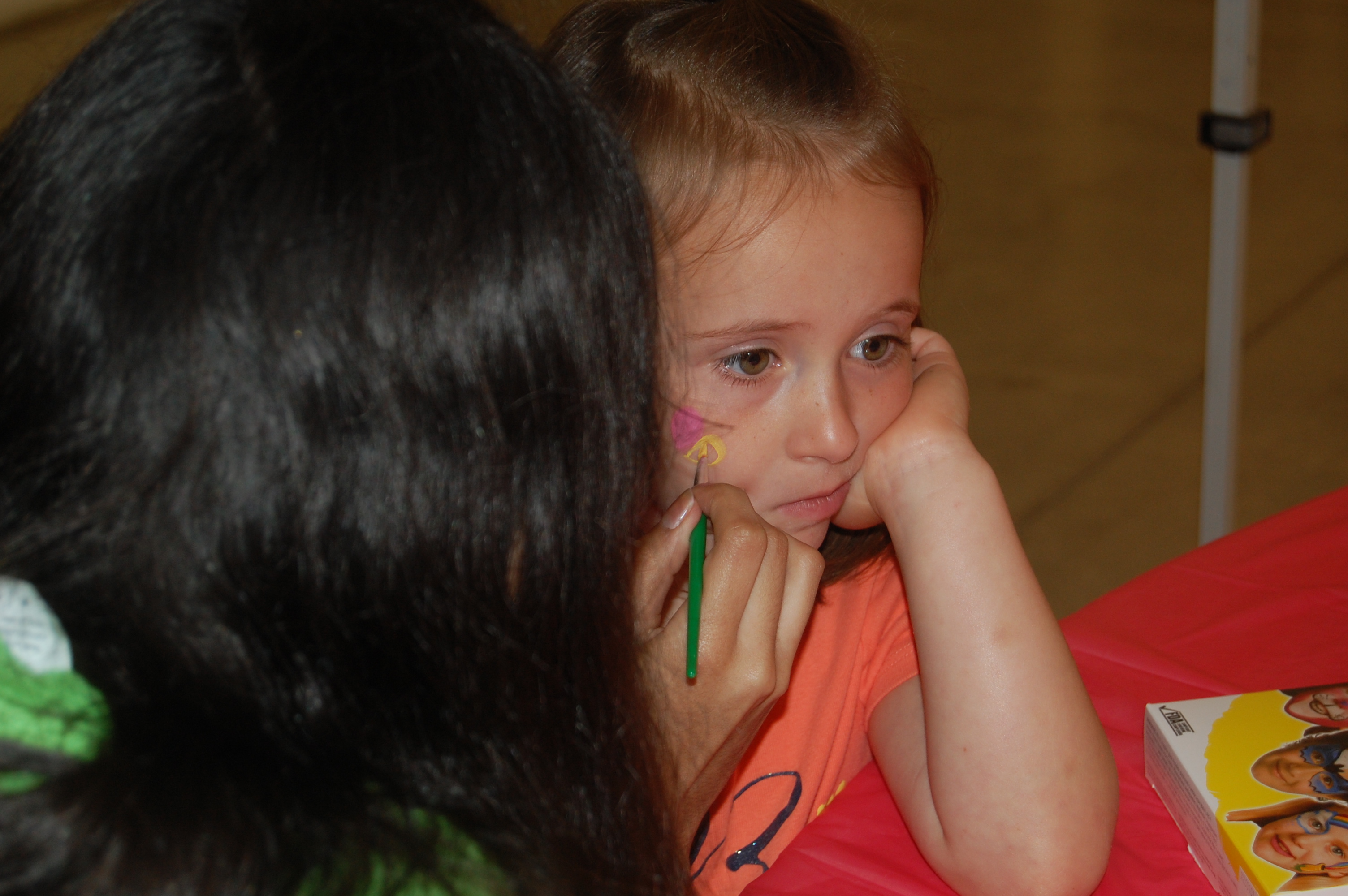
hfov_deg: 24.6
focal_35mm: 82
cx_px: 674
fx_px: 3086
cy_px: 448
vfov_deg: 16.5
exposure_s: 1/60
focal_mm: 55
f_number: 5.6
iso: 400
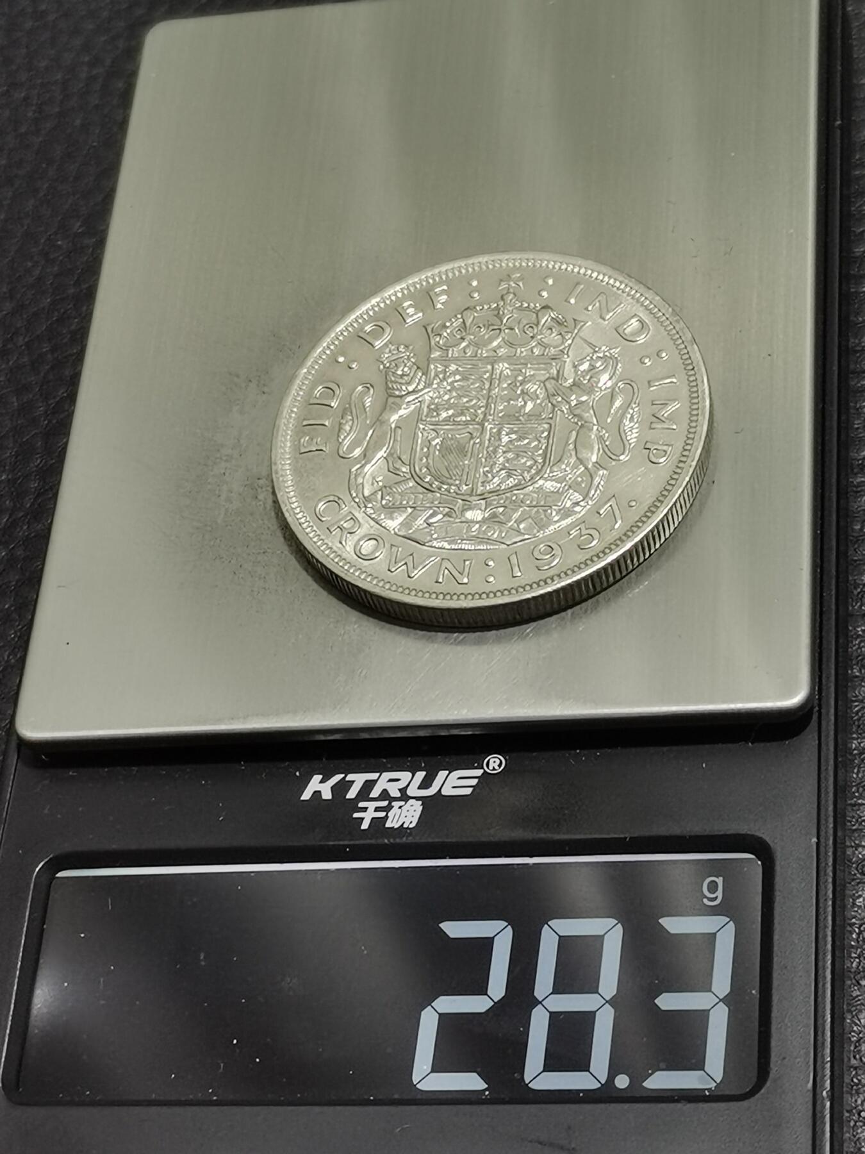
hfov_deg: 17.8
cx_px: 432
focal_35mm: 83
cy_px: 577
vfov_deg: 23.6
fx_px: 2765
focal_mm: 5.58
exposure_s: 1/100
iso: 100
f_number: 1.8
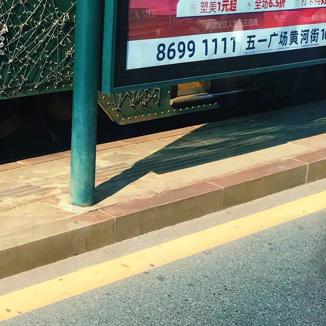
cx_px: 40
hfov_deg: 21.5
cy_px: -12
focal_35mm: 79
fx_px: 842
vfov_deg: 21.1
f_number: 1.8
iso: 20
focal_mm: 3.99
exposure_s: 1/1053
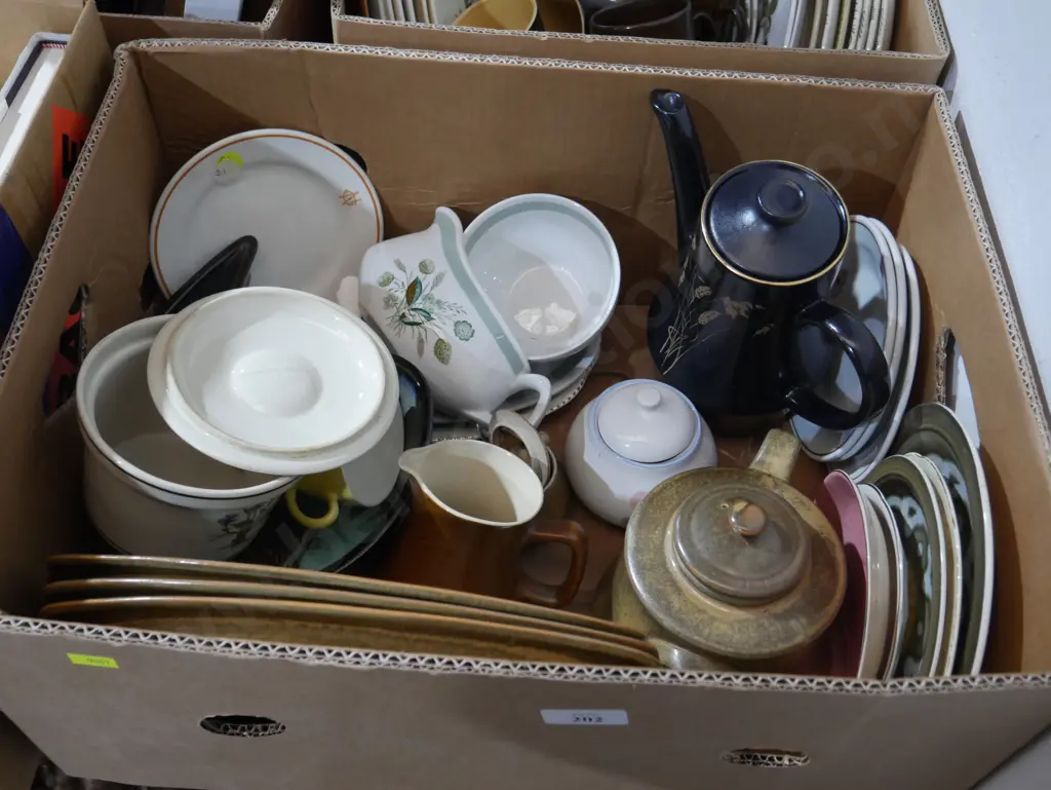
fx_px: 1094
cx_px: 526
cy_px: 395
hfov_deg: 51.3
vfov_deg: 39.7
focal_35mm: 36
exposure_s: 1/60
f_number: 4
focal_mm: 18
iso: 1600
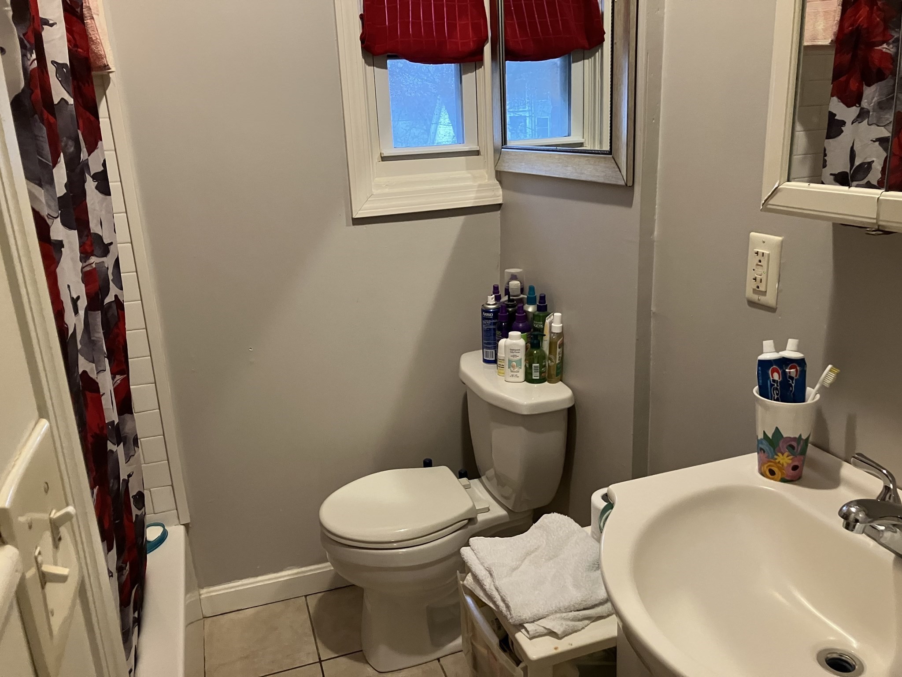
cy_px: 338
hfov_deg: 63.4
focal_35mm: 28
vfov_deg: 49.7
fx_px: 730
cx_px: 451
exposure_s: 1/60
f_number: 1.8
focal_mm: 3.99
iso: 320
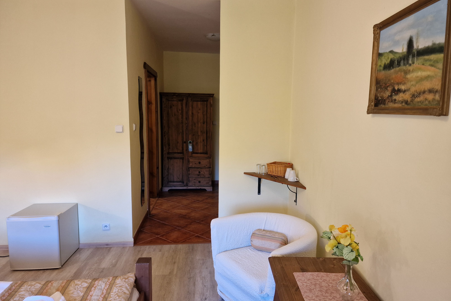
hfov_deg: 73.7
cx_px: 225
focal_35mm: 24
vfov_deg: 53.1
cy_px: 158
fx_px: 301
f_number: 1.8
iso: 250
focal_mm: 6.4
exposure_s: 1/100
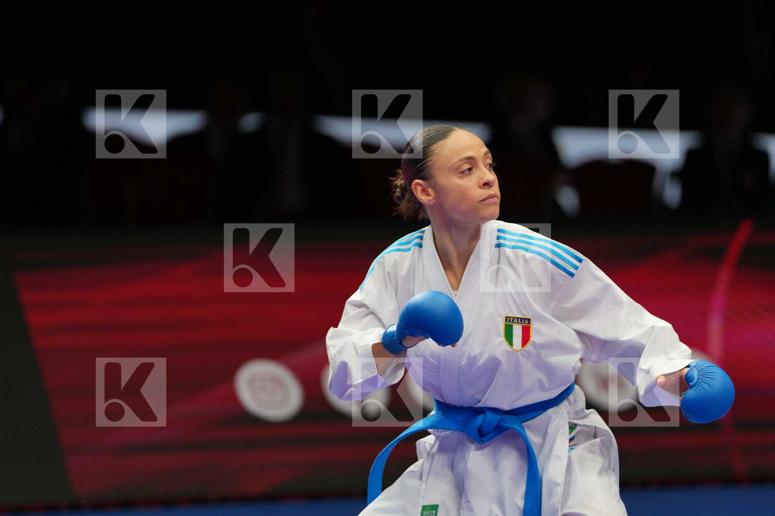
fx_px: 6349
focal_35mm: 295
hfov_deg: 7.0
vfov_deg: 4.7
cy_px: 258
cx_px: 388
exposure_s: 1/1000
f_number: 2.8
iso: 400
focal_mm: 197
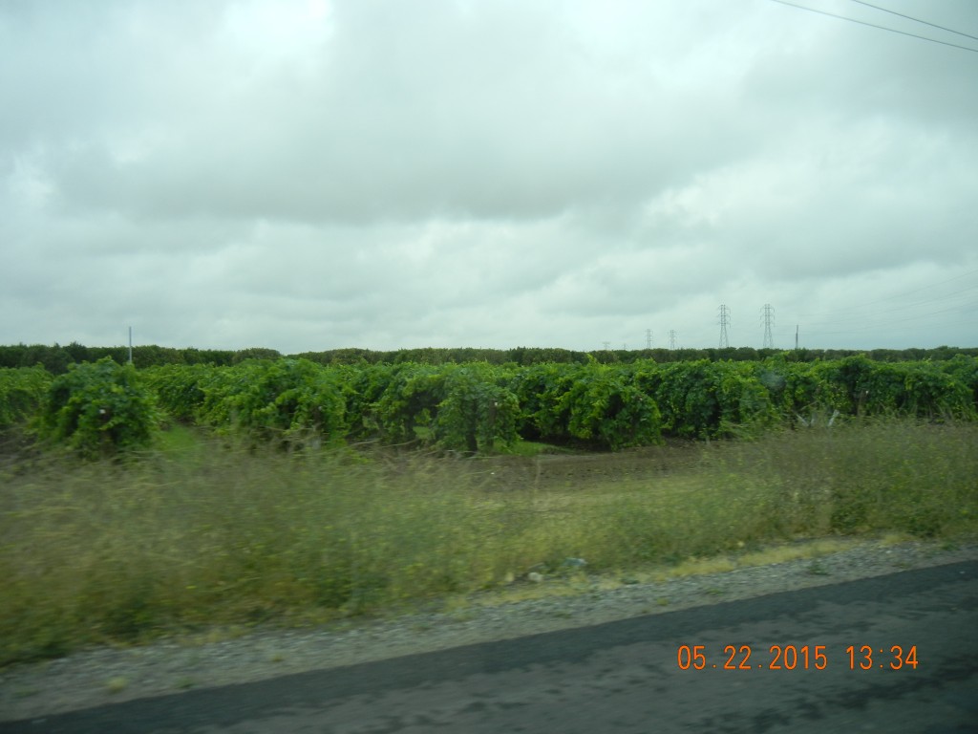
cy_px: 367
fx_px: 848
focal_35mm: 30
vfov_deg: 46.8
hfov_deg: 60.0
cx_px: 489
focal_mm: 5.4
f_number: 3.5
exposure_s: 1/903
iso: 160
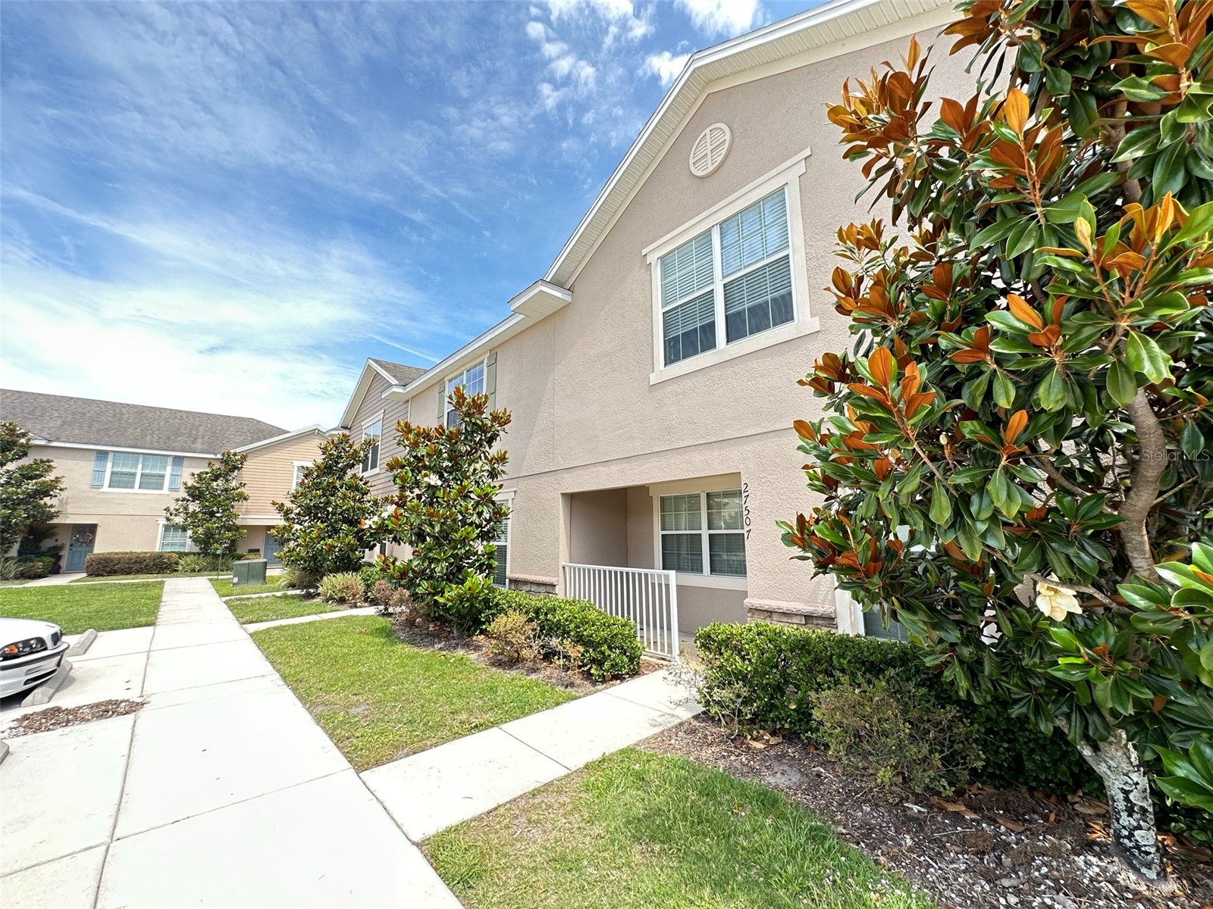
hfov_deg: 102.1
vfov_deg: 85.7
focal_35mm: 14
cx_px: 606
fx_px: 491
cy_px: 454
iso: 40
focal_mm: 2.22
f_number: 2.2
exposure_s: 1/266
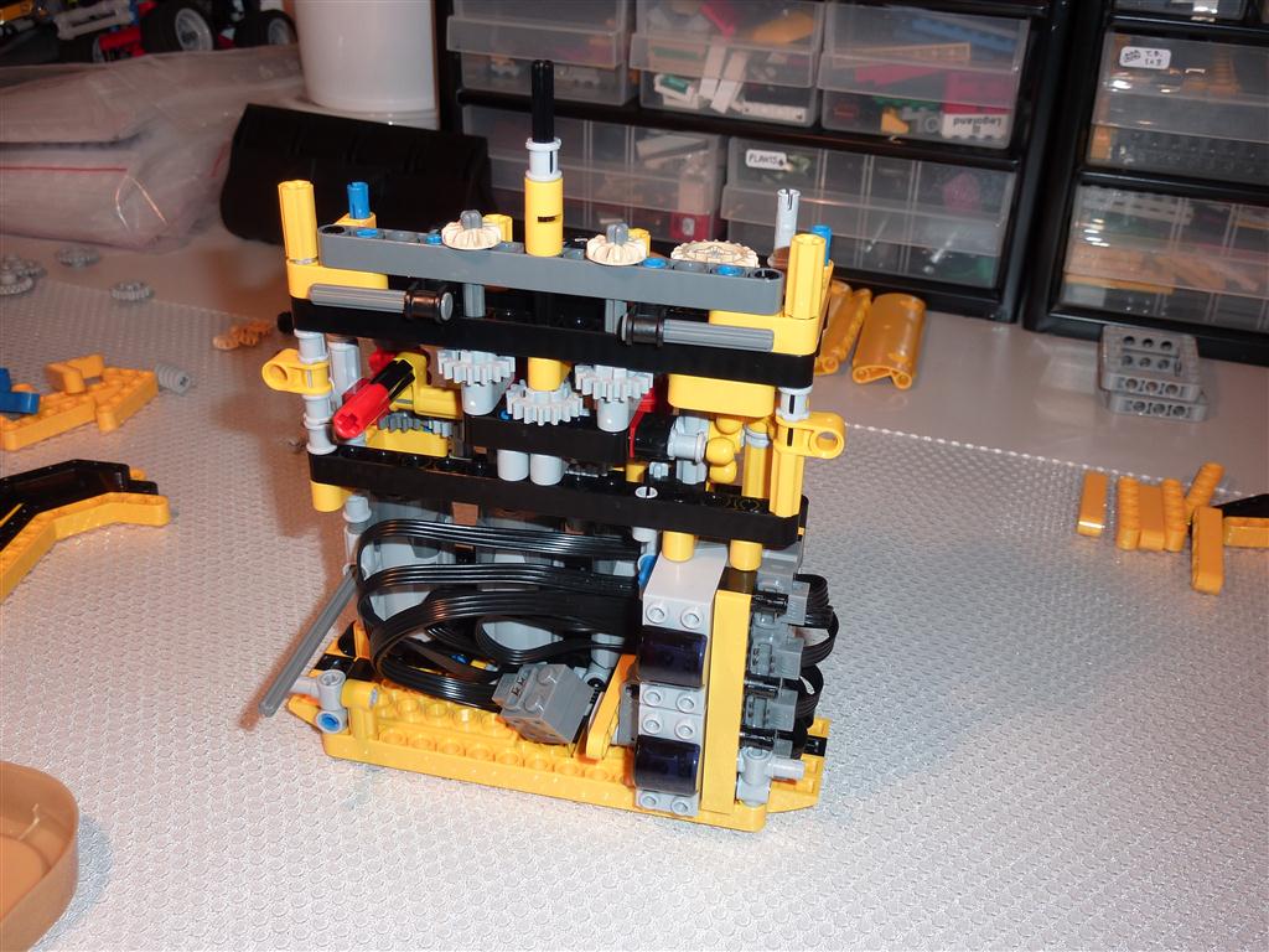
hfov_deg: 52.6
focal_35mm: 35
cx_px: 634
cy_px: 476
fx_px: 1283
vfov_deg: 40.7
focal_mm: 5.7
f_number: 3.5
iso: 100
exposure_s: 1/30
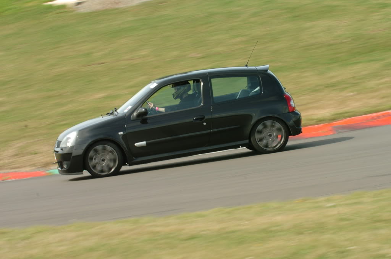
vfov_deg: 9.6
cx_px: 196
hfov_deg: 14.4
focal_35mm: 142
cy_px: 130
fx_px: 1544
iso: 250
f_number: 11
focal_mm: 95
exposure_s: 1/125
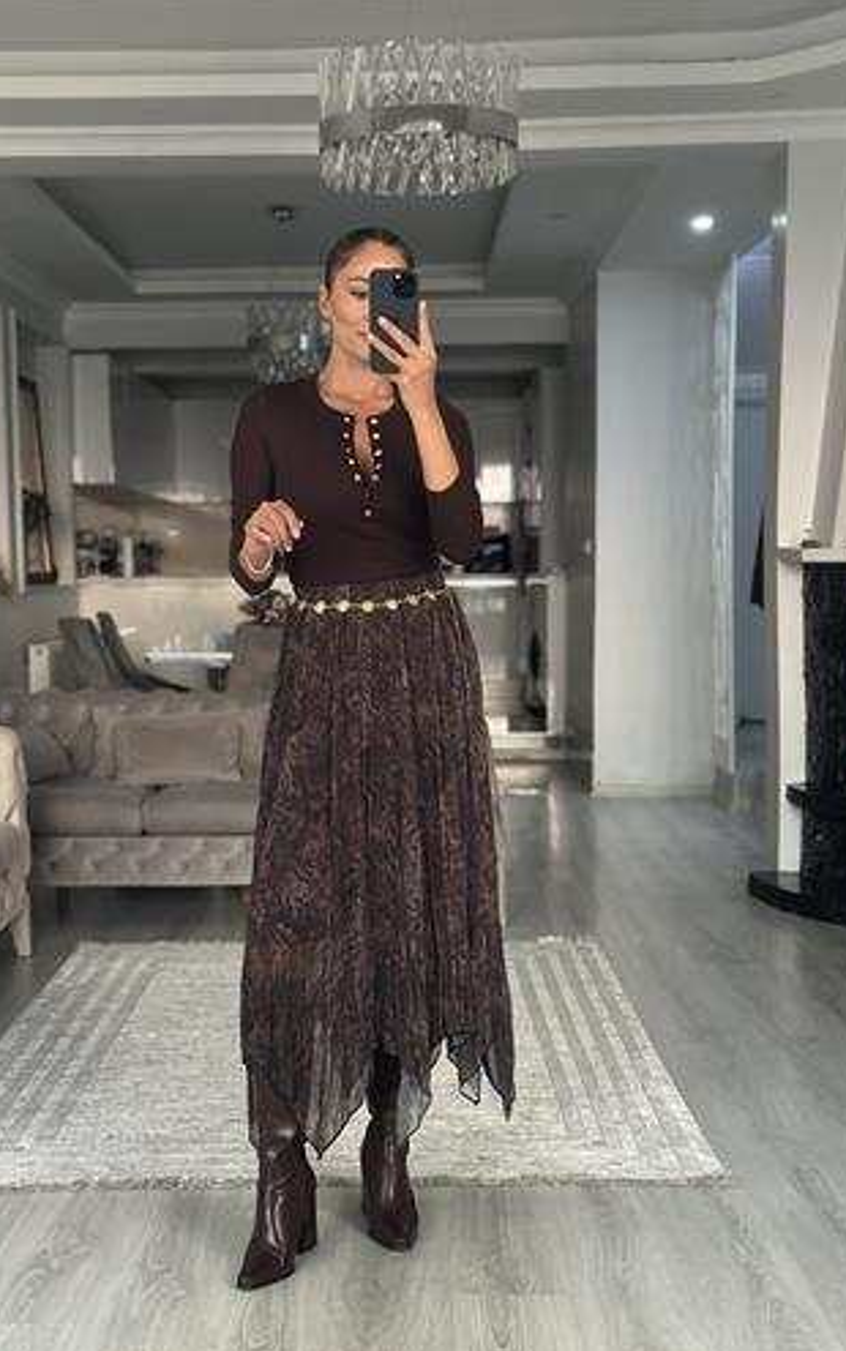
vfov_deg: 38.8
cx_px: 355
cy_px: 682
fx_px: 1915
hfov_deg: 24.9
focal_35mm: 52
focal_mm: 6.86
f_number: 1.78
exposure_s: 1/46
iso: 400
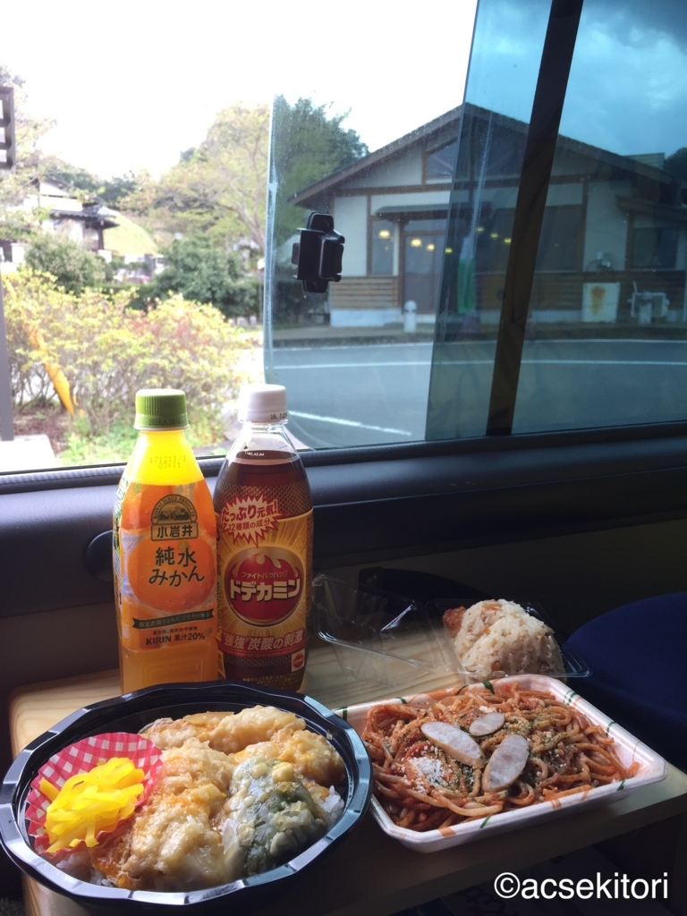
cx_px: 344
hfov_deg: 48.2
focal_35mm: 29
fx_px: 767
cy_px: 458
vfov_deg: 61.7
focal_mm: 4.15
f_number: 2.2
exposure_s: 1/120
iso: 50
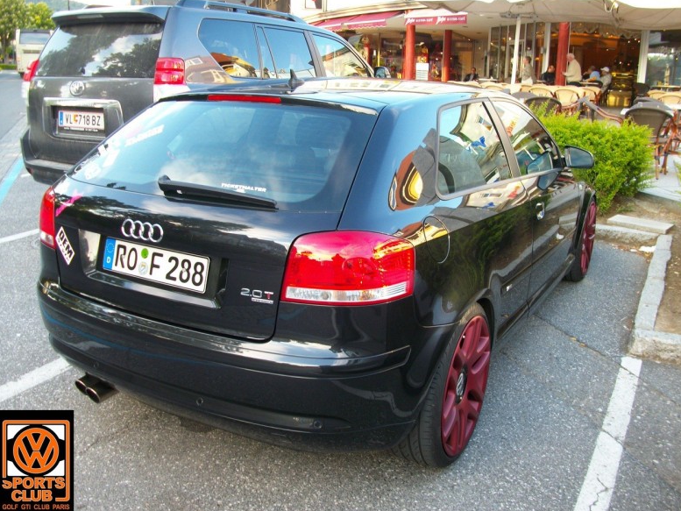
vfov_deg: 40.7
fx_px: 689
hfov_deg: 52.6
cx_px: 349
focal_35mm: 35
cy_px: 259
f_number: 2.9
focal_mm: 5.7
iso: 80
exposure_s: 1/45
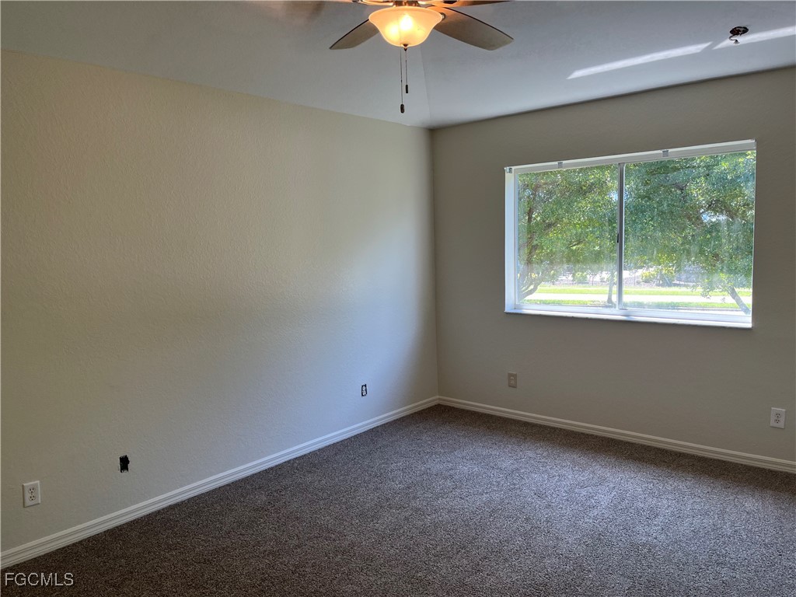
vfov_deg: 53.1
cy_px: 298
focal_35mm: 26
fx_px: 598
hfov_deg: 67.3
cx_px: 398
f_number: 1.6
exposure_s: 1/161
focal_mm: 5.1
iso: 64
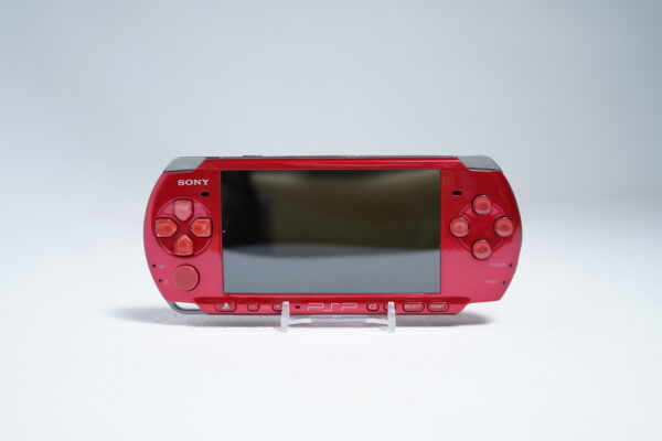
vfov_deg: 29.2
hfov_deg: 42.7
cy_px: 220
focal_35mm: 46
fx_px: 846
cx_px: 331
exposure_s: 1/13
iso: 200
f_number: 4.5
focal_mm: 46
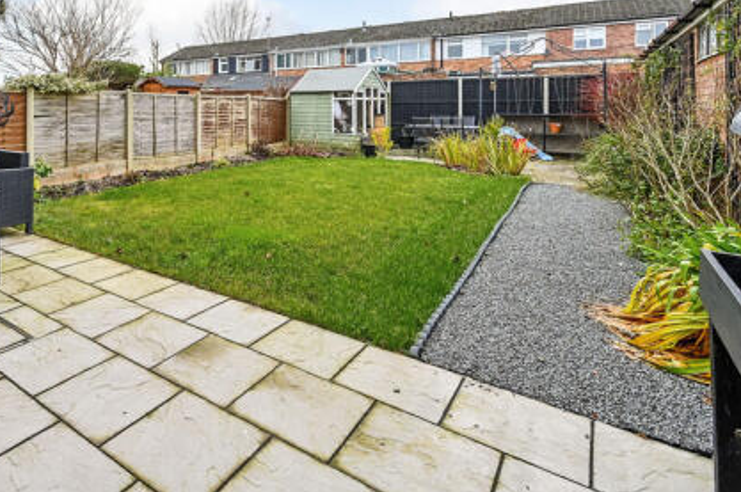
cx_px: 219
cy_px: 114
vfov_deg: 54.0
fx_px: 452
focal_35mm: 22
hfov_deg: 74.9
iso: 400
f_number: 8
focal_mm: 14
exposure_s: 1/125
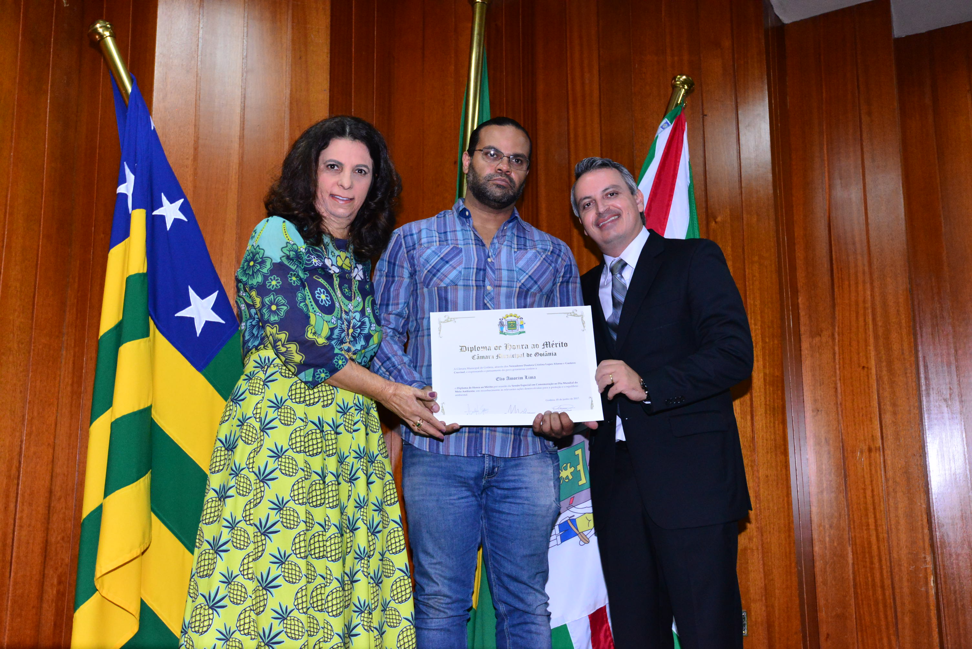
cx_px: 486
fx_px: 945
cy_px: 324
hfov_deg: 54.4
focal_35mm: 35
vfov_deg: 37.9
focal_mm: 35
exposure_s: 1/250
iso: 4000
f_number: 6.3
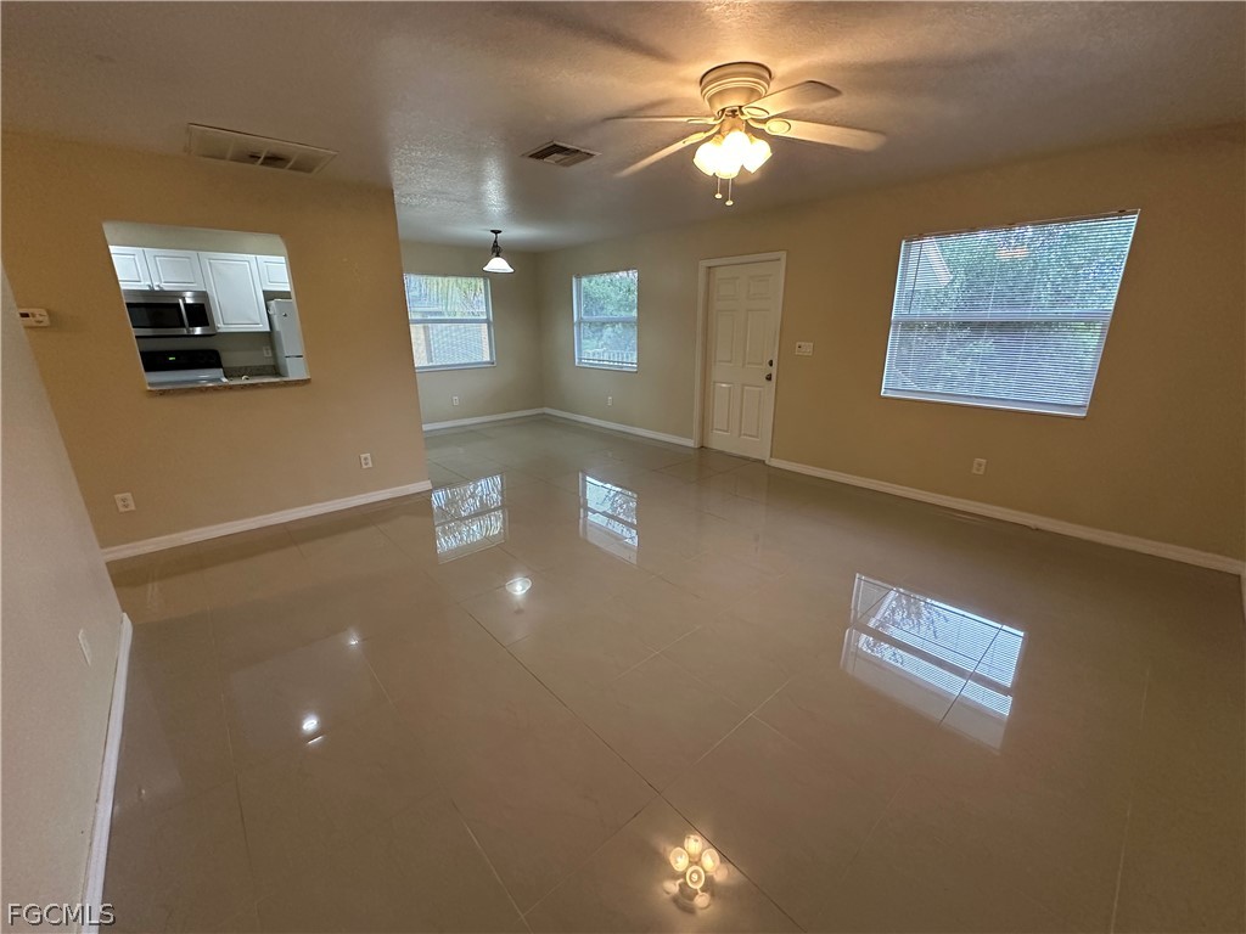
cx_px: 623
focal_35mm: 14
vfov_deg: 85.7
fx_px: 504
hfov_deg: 102.1
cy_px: 467
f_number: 2.2
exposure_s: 1/60
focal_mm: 2.22
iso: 400
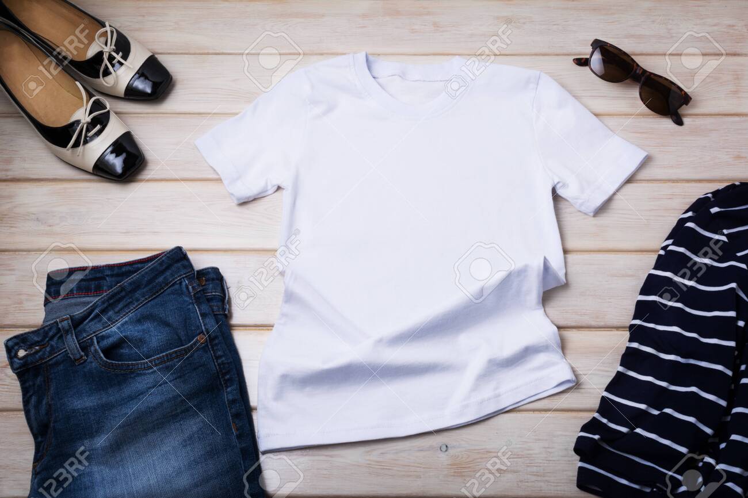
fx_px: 810
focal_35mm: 39
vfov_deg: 34.2
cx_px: 374
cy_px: 249
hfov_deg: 49.6
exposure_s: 1/200
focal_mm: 26
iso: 100
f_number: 13
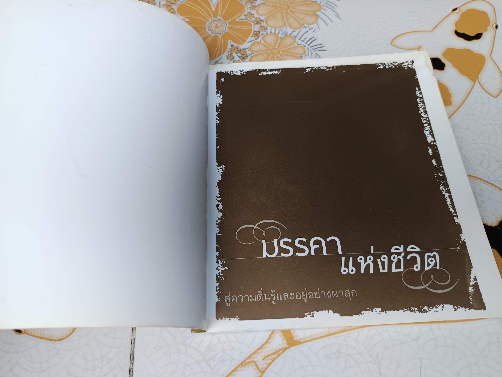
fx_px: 348
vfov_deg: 56.8
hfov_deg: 71.6
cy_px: 188
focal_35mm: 24
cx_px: 251
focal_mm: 5.31
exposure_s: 1/100
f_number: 1.7
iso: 53
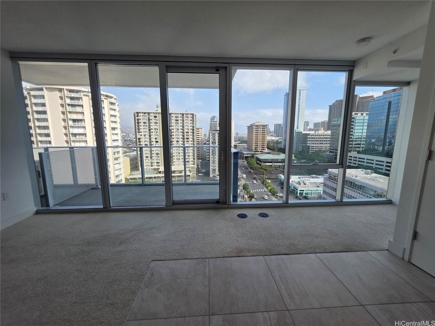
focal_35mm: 13
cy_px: 163
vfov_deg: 89.9
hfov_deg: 106.2
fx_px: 163
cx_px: 218
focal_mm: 2.2
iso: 40
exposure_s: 1/380
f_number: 1.9
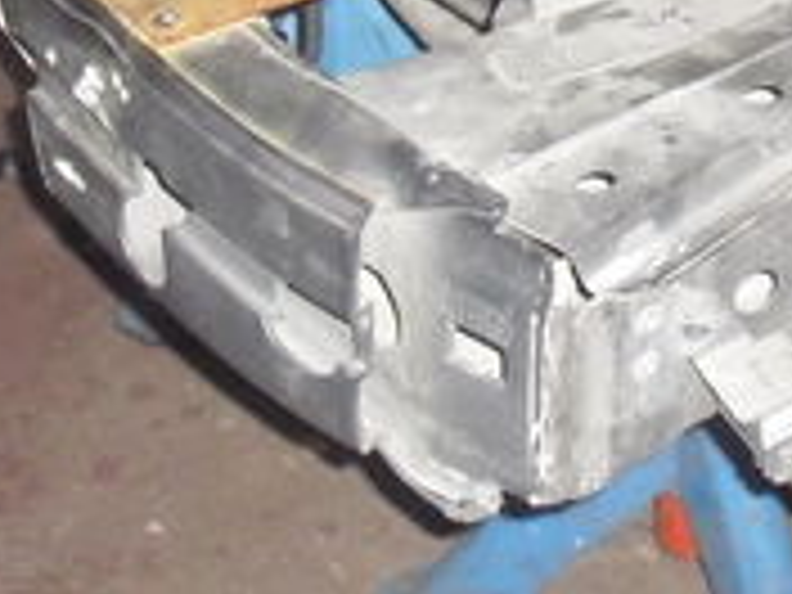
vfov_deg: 10.4
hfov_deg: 13.8
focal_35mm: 138
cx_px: 1008
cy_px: -266
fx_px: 3157
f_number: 2.8
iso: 400
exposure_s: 1/60
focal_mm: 6.2
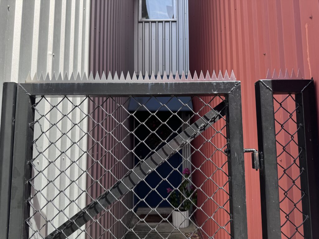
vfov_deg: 56.8
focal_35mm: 24
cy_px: 120
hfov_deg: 71.6
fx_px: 221
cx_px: 160
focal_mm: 6.86
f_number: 1.78
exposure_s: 1/730
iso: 80
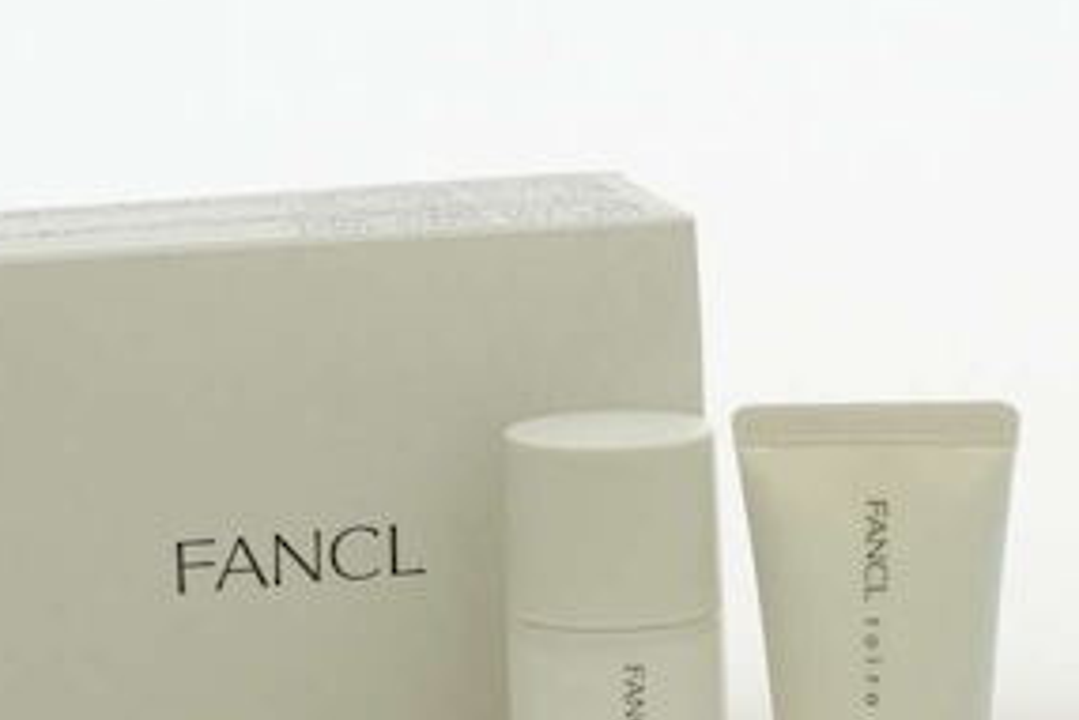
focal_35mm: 144
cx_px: 849
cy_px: 745
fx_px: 4321
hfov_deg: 14.2
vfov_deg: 9.5
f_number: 9
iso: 800
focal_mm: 43
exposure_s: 1/160
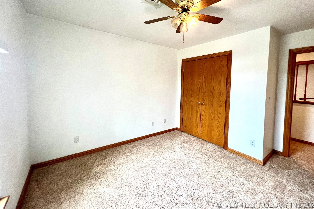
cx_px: 158
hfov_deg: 104.3
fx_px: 122
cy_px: 90
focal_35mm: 14
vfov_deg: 80.8
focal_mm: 1.57
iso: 160
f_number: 1.8
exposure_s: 1/120
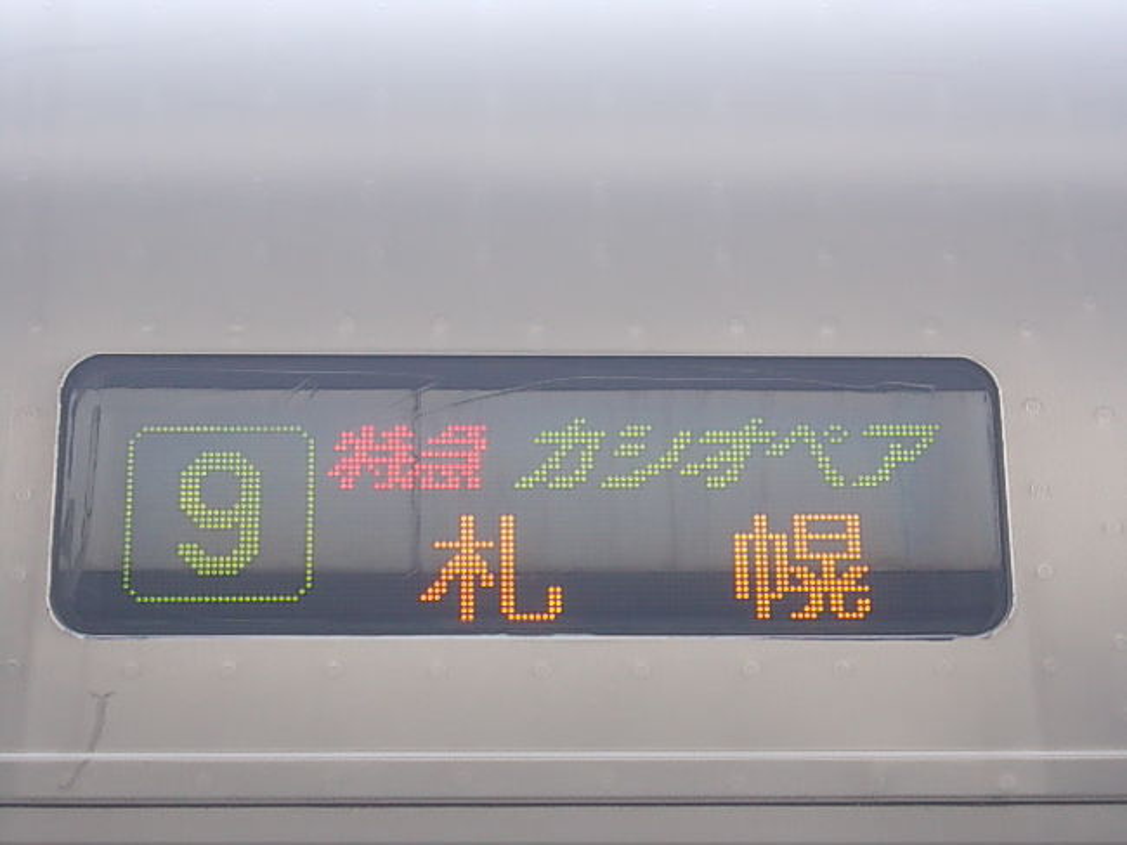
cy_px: 422
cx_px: 564
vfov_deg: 20.7
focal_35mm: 71
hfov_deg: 27.4
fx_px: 2311
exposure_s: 1/20
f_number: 4.3
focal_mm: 10
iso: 200
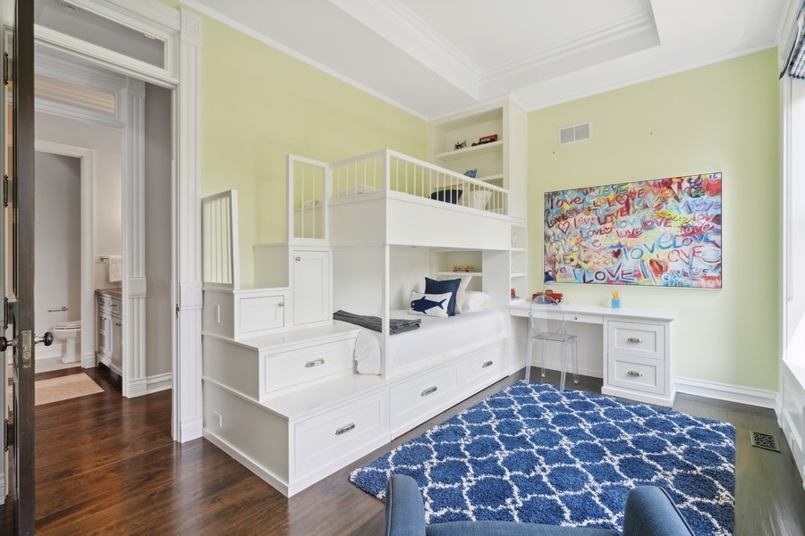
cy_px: 268
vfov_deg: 73.7
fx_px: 358
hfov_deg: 96.7
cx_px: 402
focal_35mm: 16
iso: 320
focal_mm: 16
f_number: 8
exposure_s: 1/30
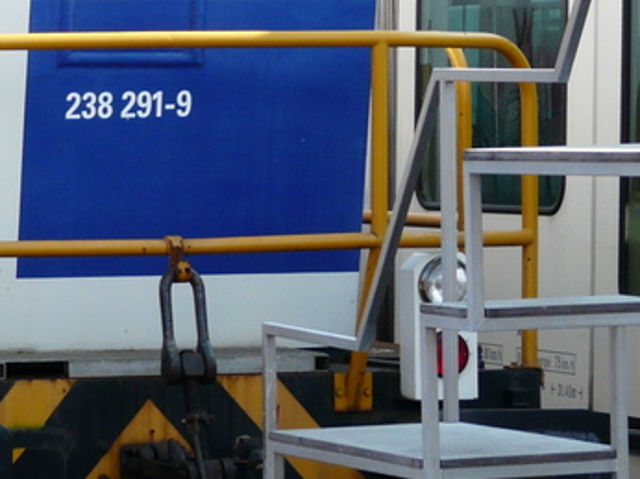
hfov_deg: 8.2
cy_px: 192
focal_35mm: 240
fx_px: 4434
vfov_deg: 6.2
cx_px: -98
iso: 100
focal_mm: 13.6
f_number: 4
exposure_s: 1/160
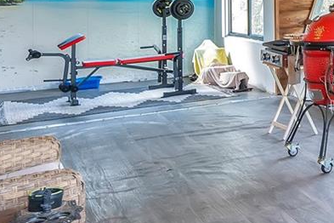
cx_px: 480
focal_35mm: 57
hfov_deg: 26.8
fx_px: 529
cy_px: -33
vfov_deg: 22.2
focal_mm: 14
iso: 720
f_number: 6.3
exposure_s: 1/15
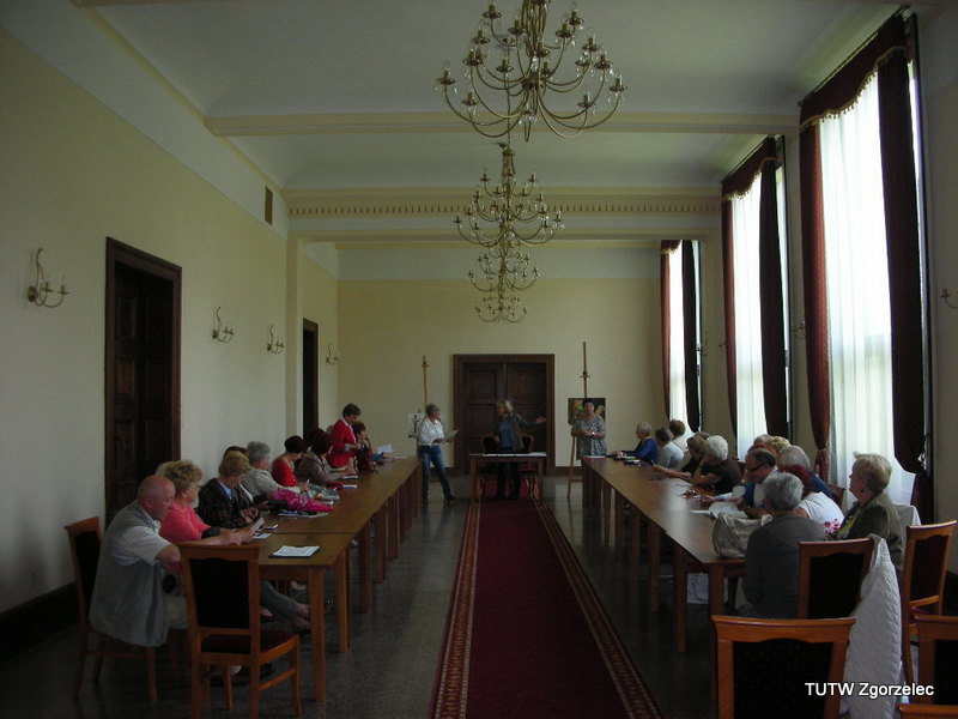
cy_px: 360
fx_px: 969
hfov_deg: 52.6
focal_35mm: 35
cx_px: 479
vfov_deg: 40.7
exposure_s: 1/60.1
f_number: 3
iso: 125
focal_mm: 5.8
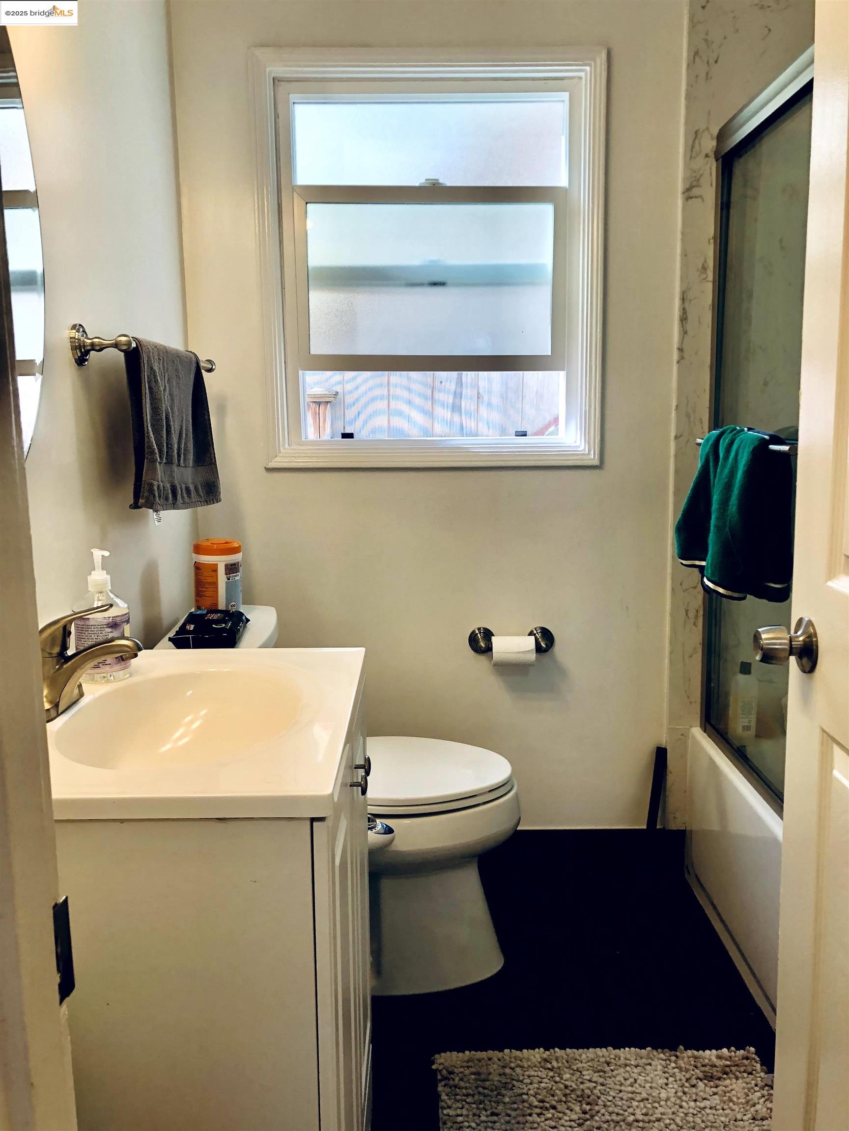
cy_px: 566
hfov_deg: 49.7
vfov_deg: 63.4
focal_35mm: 28
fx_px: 916
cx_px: 424
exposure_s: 1/120
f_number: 1.8
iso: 40
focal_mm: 3.99
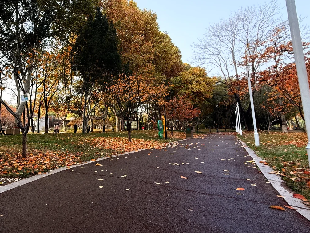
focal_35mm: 20
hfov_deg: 77.9
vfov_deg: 65.8
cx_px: 93
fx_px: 179
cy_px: 106
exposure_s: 1/254
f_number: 2.2
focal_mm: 2.22
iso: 64
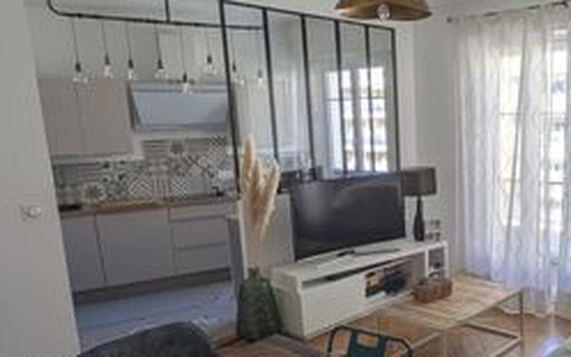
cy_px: 229
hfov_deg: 50.7
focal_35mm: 36
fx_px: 560
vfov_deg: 35.1
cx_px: 456
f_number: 2.2
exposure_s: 1/146
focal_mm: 1.83
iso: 46
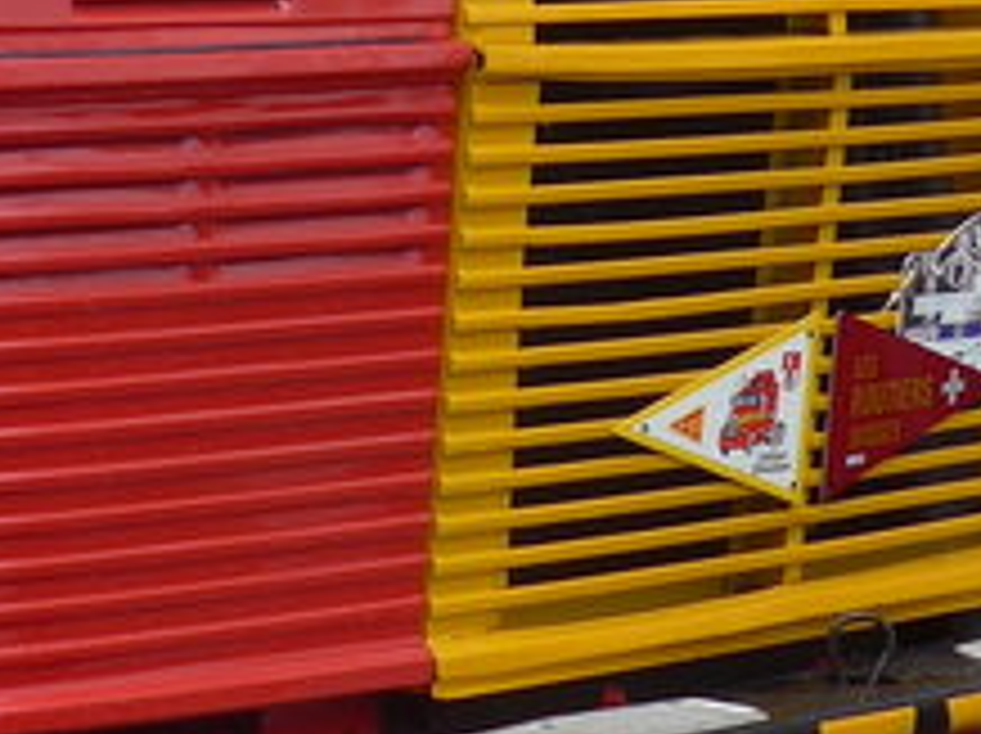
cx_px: -846
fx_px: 4529
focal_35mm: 160
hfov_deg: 11.4
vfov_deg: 9.2
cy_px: 27
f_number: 2.8
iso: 80
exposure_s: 1/125
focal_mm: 6
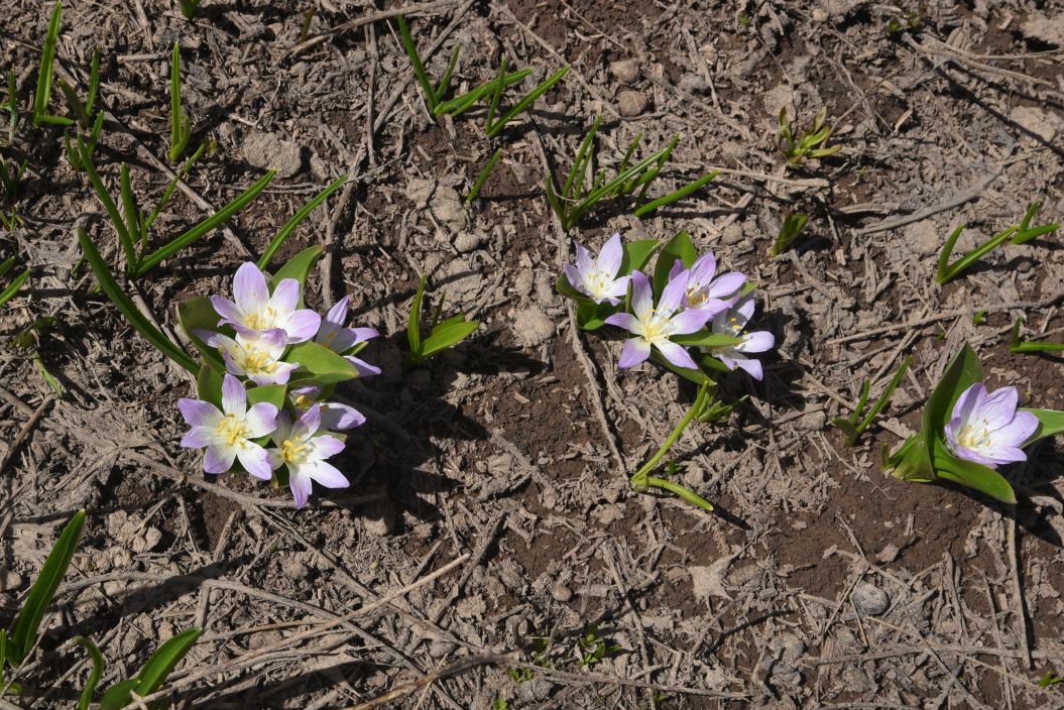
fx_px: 2040
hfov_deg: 29.2
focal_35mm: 69
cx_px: 461
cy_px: 360
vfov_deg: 19.7
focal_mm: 56
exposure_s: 1/125
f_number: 16
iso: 160
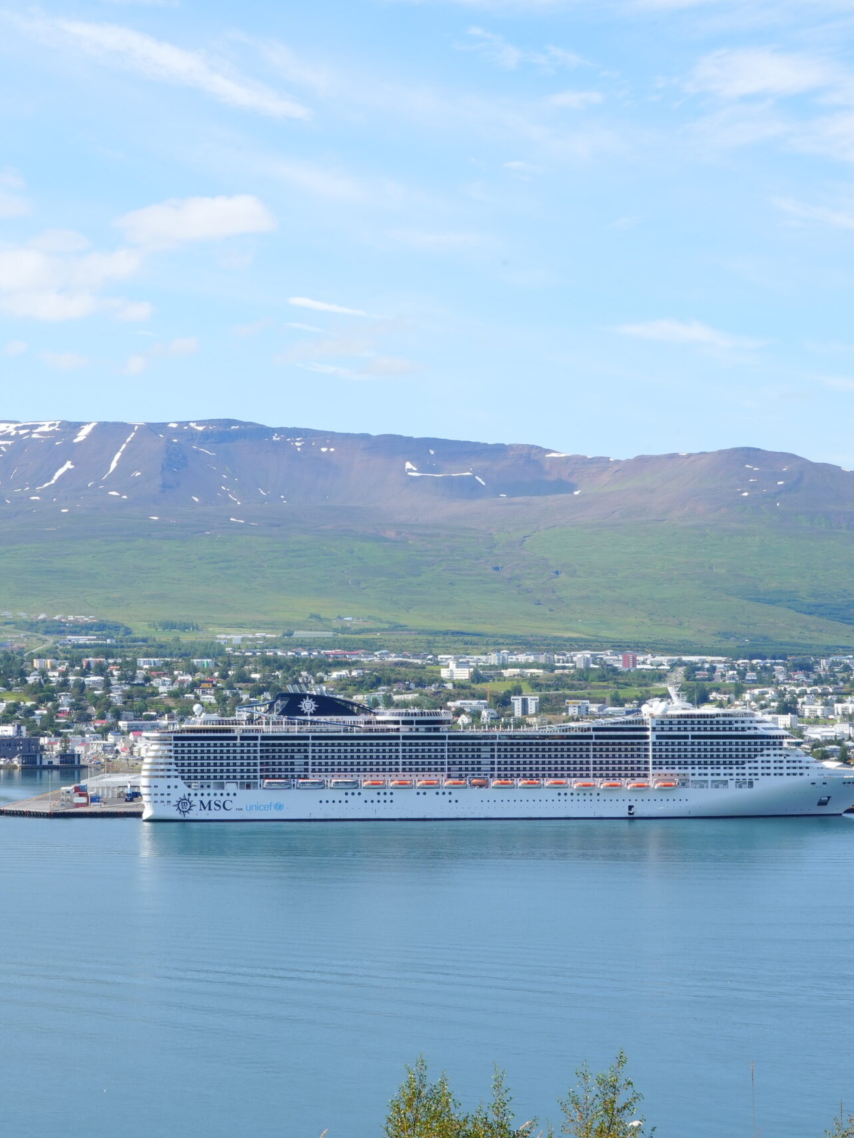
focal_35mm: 65
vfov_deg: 29.8
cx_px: 351
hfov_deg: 22.6
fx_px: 2138
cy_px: 569
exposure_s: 1/50
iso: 250
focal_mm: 45
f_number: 20
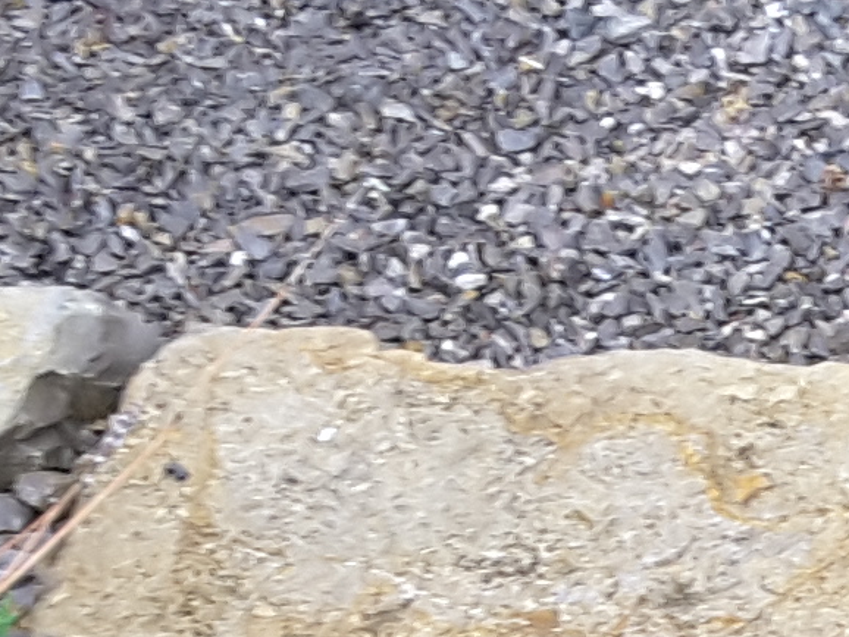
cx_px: 905
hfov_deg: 11.2
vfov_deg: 7.9
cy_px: 1497
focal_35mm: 175
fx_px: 4294
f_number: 1.9
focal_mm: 2.9
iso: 50
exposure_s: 1/60
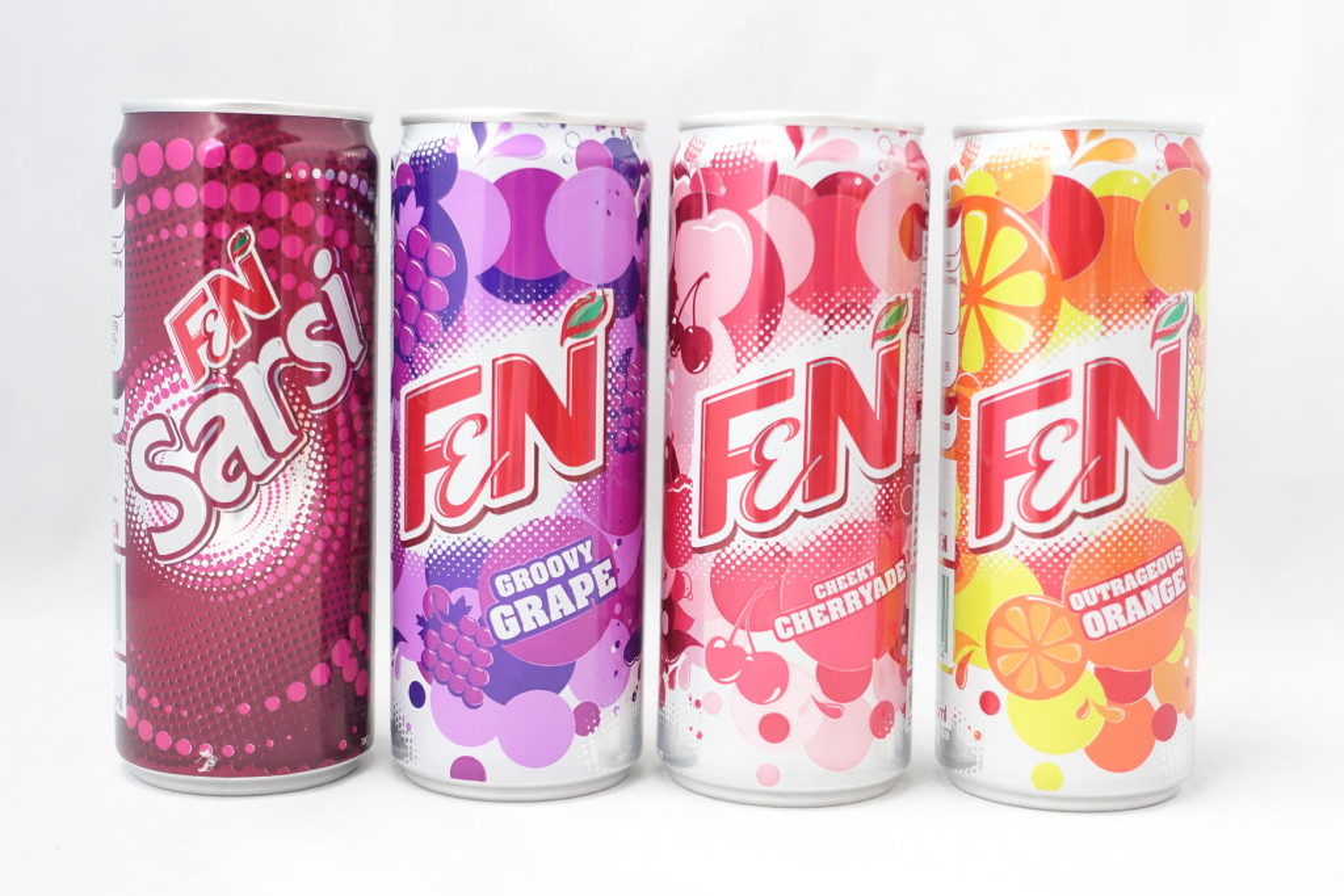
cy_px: 448
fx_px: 1867
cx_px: 672
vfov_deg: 27.0
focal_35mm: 50
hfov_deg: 39.6
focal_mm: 18.51
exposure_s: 1/125
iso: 800
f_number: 2.8
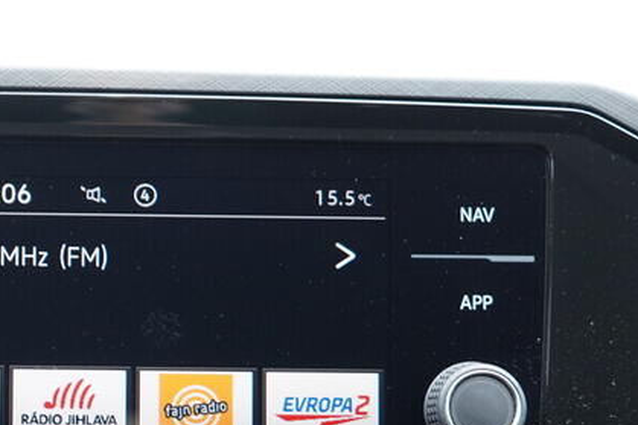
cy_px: 406
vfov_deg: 15.3
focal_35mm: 88
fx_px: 1559
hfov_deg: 22.2
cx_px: -3
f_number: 2.8
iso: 640
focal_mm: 24
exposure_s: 1/40
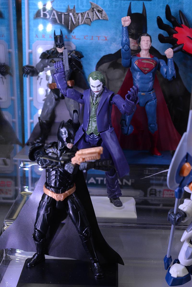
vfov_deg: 39.6
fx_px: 400
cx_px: 96
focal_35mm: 50
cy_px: 144
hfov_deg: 27.0
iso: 3200
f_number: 9
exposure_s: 1/100
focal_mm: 50
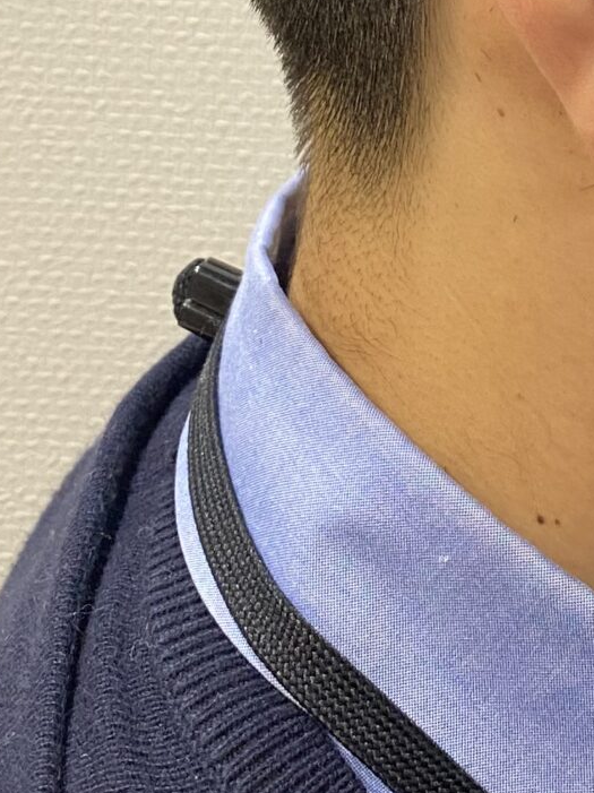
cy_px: -161
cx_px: 708
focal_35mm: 95
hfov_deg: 15.0
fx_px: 2176
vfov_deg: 19.4
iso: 160
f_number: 1.8
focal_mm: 4.25
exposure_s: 1/50
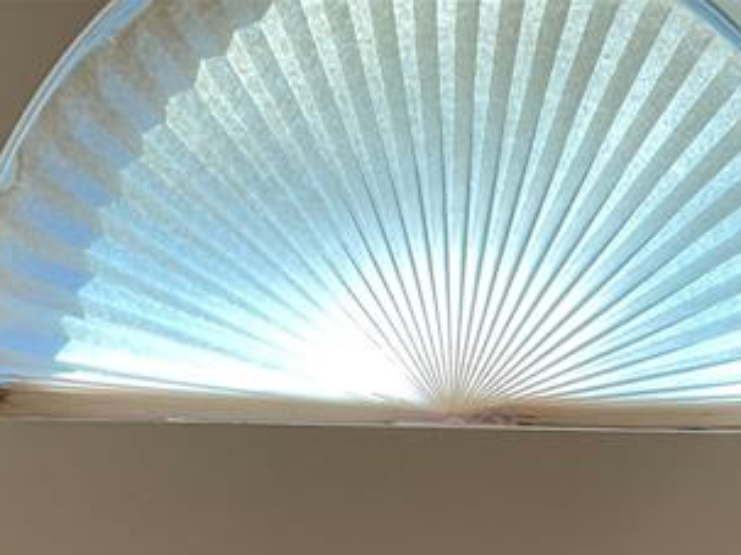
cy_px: 936
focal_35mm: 98
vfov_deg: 13.8
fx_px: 2097
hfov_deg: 19.5
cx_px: 717
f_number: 1.8
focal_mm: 3
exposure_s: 1/120
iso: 40
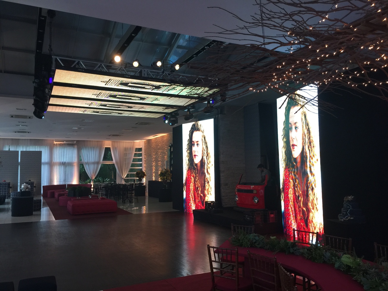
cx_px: 194
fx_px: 325
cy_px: 146
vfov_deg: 48.2
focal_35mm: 29
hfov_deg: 61.7
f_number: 2.2
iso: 40
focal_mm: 4.15
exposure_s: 1/30
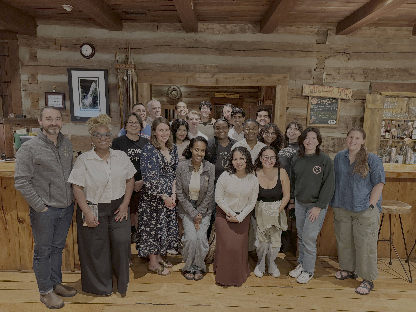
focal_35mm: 24
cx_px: 208
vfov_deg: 56.8
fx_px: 288
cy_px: 156
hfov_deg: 71.6
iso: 800
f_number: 1.78
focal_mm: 6.76
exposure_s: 1/30
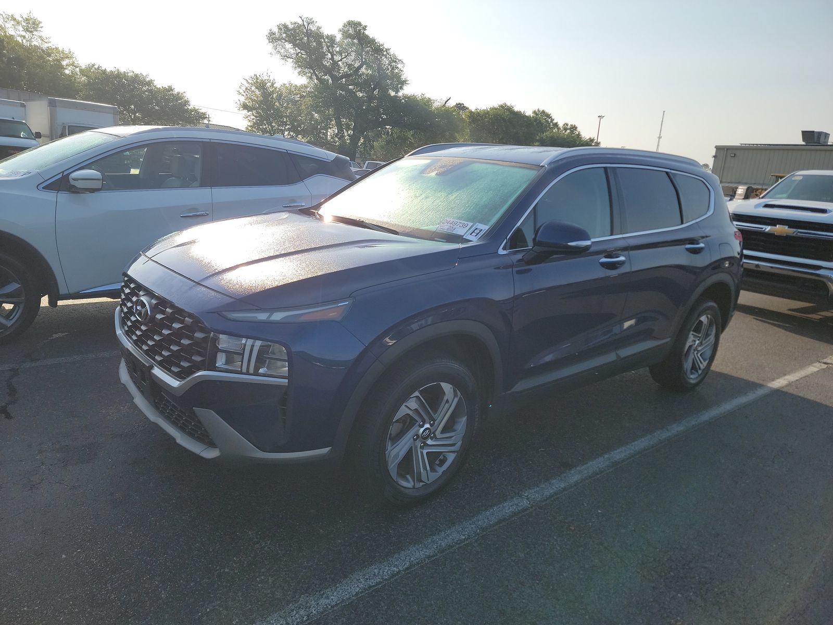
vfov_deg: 56.8
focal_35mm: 24
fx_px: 578
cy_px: 312
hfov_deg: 71.6
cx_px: 416
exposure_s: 1/811
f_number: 1.8
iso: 50
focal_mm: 6.7
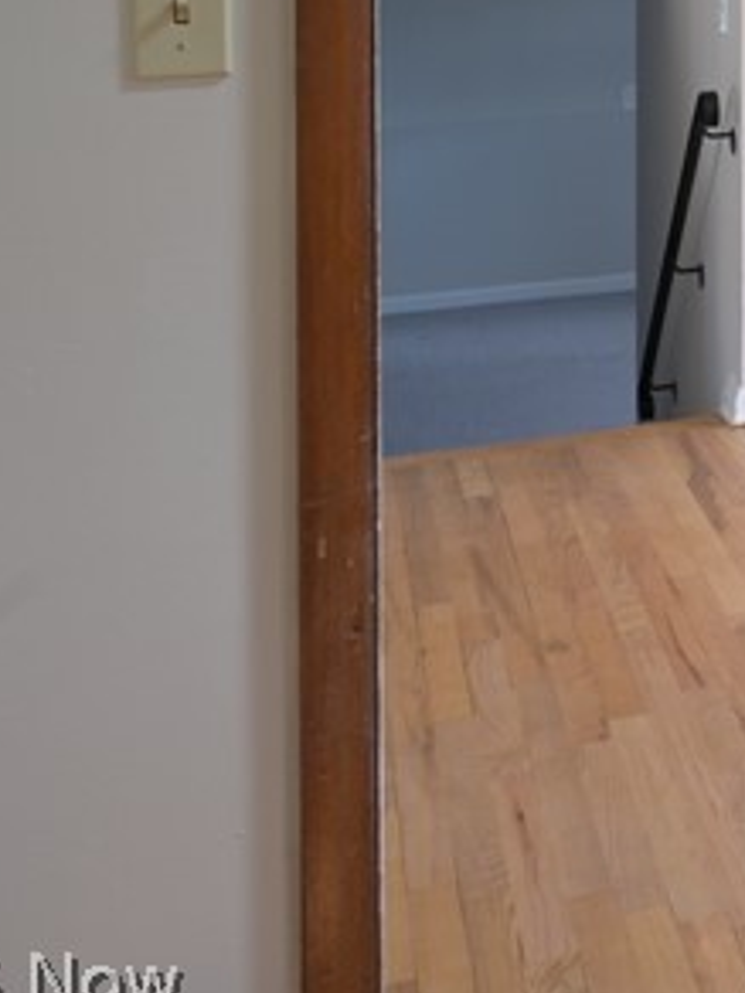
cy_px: -197
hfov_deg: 14.5
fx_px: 2152
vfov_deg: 23.7
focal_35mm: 75
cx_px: 1684
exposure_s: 1/13
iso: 400
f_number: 9
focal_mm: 21
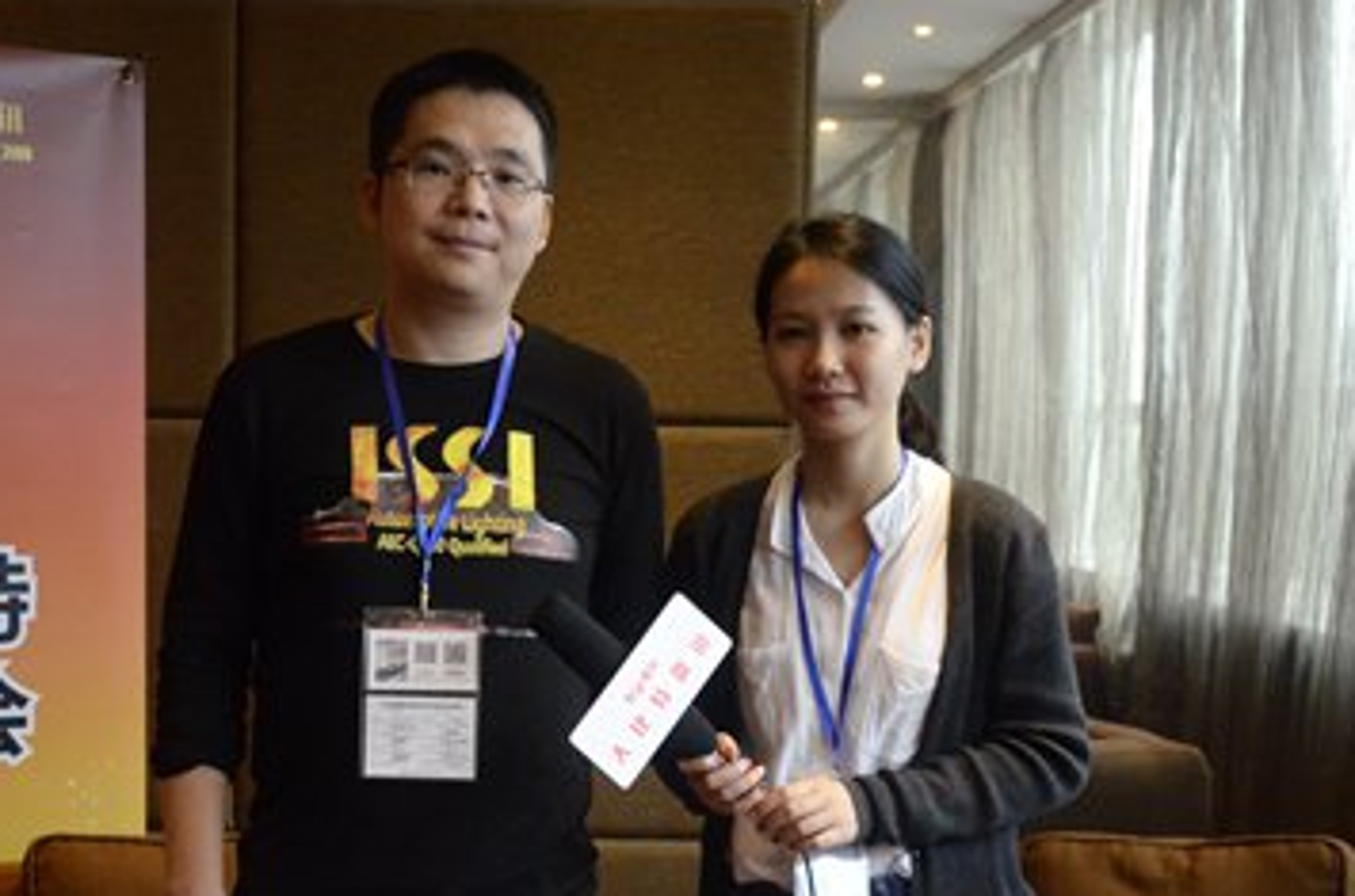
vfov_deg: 20.4
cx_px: 511
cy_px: 627
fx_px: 2479
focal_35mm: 66
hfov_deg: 30.5
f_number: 3.8
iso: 3200
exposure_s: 1/100
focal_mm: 26
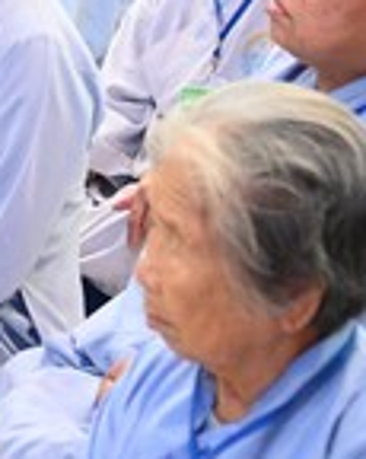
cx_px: -582
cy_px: -83
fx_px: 3334
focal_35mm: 246
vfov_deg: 7.8
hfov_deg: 6.0
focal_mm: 58
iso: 10000
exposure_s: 1/160
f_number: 4
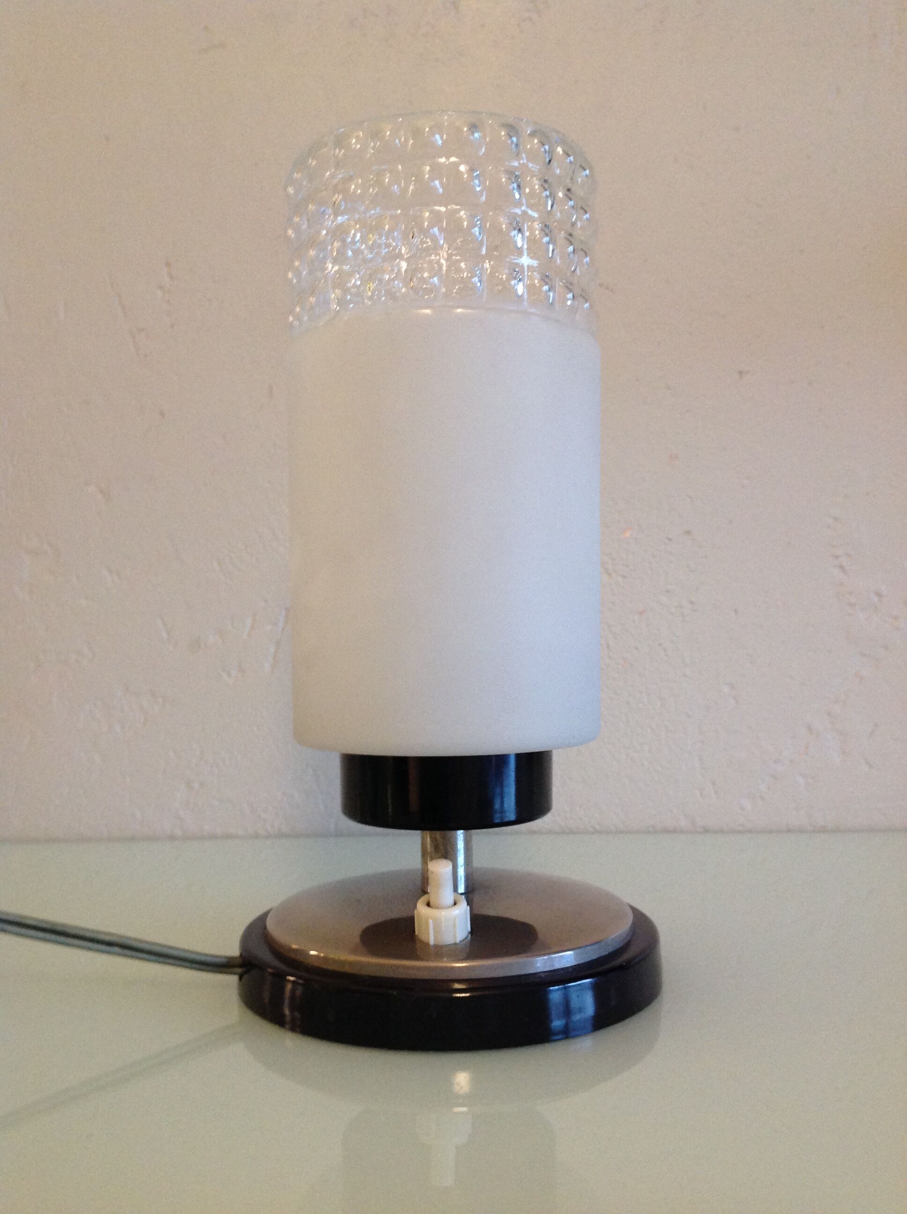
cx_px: 454
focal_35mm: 35
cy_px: 607
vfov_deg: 52.7
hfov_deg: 40.6
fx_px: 1226
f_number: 2.4
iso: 200
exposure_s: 1/17
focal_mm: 4.28
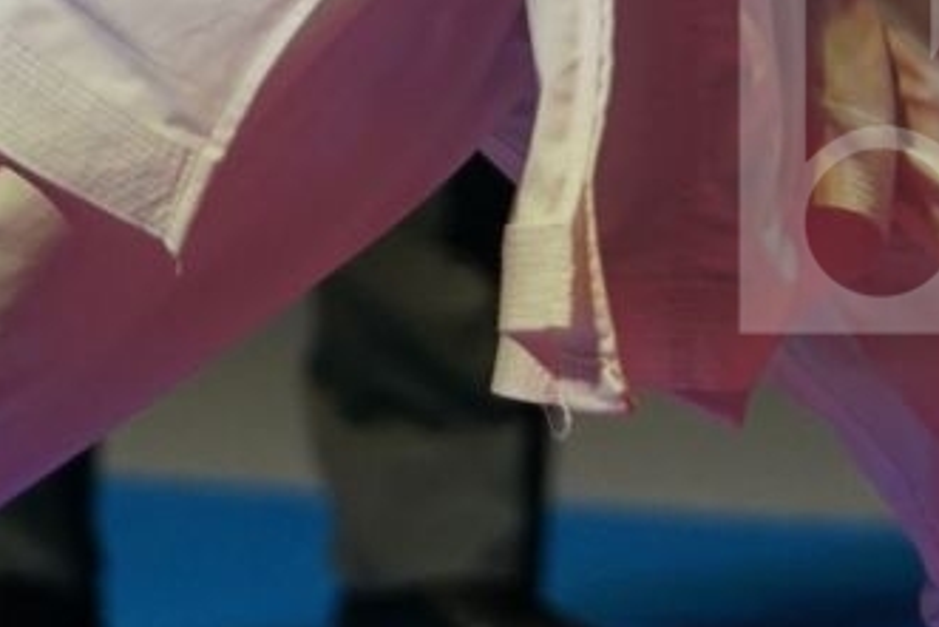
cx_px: 1004
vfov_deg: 1.8
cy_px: -933
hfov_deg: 2.8
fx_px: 19414
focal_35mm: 744
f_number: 2.8
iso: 1250
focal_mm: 137
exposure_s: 1/1000
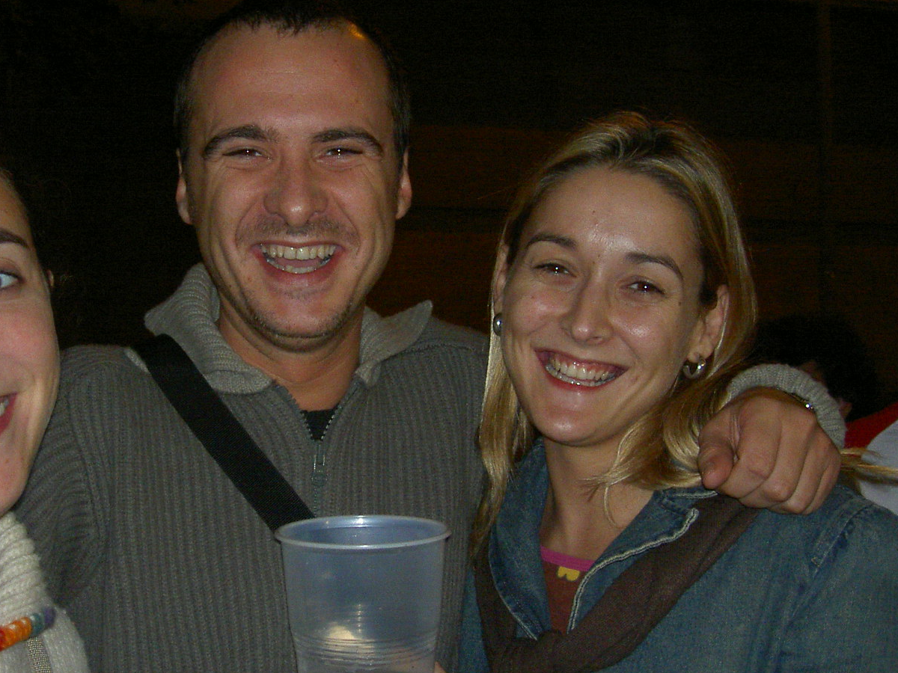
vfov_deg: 28.0
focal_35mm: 52
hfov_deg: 36.6
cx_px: 326
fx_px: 1349
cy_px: 324
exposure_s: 1/59.5
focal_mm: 8
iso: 100
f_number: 2.8
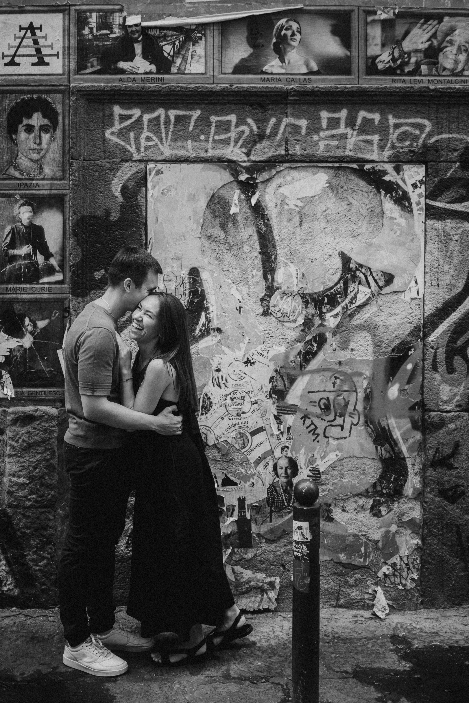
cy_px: 352
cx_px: 234
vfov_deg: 54.4
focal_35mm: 35
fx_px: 684
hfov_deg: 37.9
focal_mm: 35
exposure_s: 1/200
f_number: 2.8
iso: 125
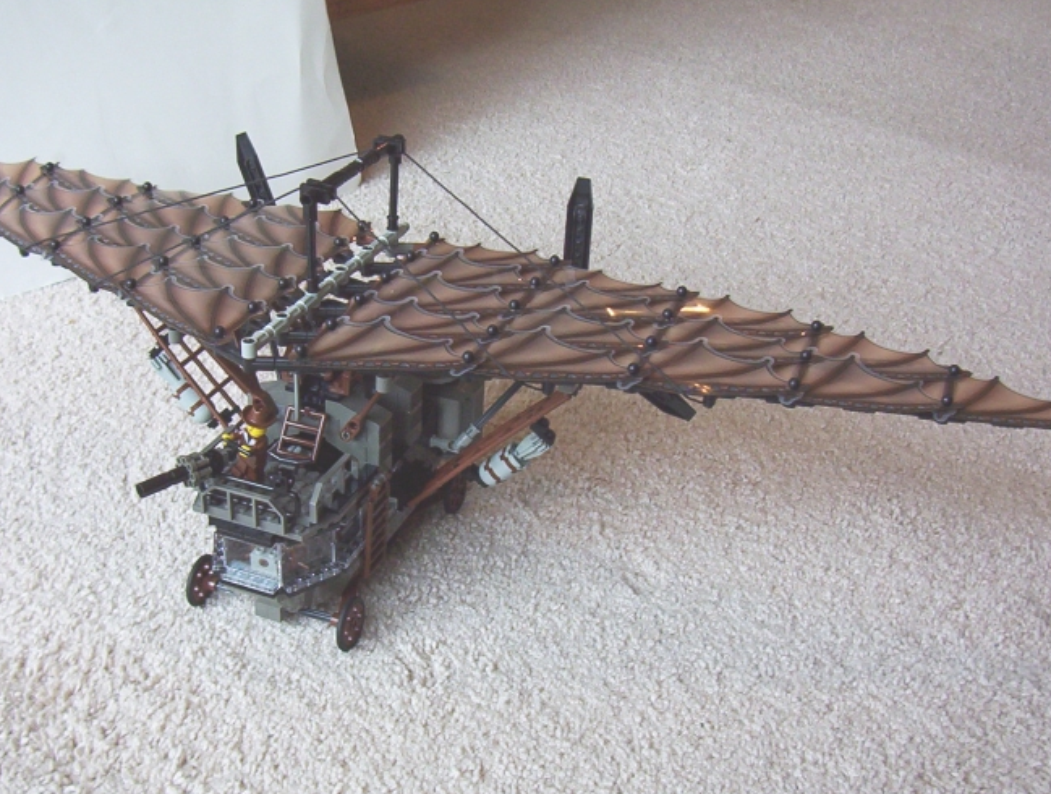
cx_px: 483
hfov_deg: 36.1
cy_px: 449
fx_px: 1613
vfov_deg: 27.6
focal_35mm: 53
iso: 100
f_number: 2.73
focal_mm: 5.77
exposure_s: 1/77
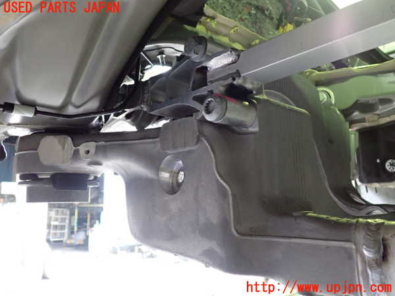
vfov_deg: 46.8
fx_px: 342
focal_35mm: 30
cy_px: 148
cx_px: 198
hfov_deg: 60.0
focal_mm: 5.4
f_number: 2.3
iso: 800
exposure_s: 1/30
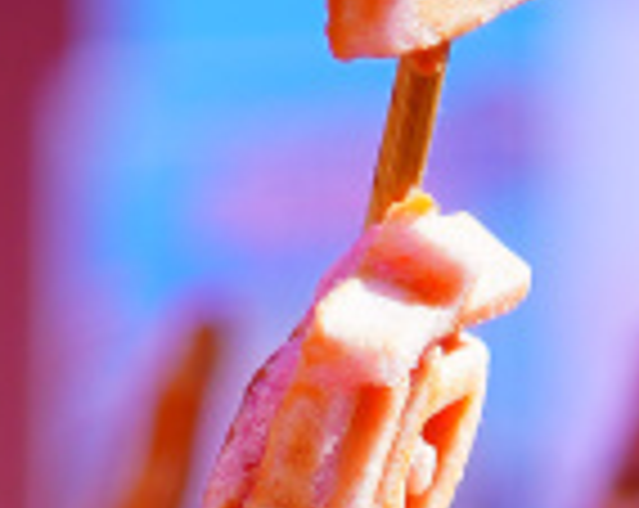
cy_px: 946
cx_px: -1310
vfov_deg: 5.6
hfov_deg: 6.5
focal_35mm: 271
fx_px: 5115
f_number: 2
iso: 100
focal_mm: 40
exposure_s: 1/2000
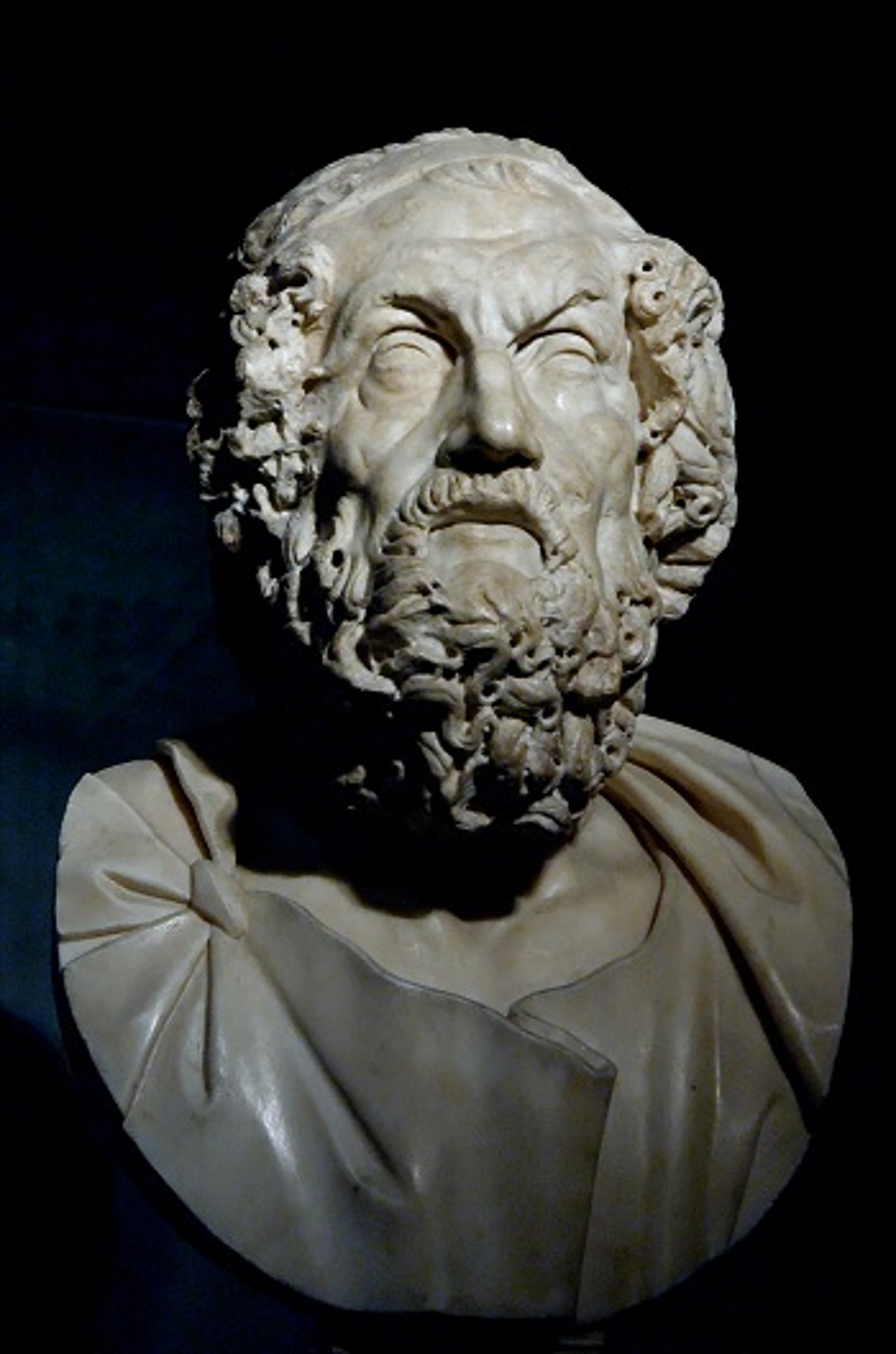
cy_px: 677
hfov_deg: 13.0
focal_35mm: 105
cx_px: 448
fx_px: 3940
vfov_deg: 19.5
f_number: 4.5
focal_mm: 70
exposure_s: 1/80
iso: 1000
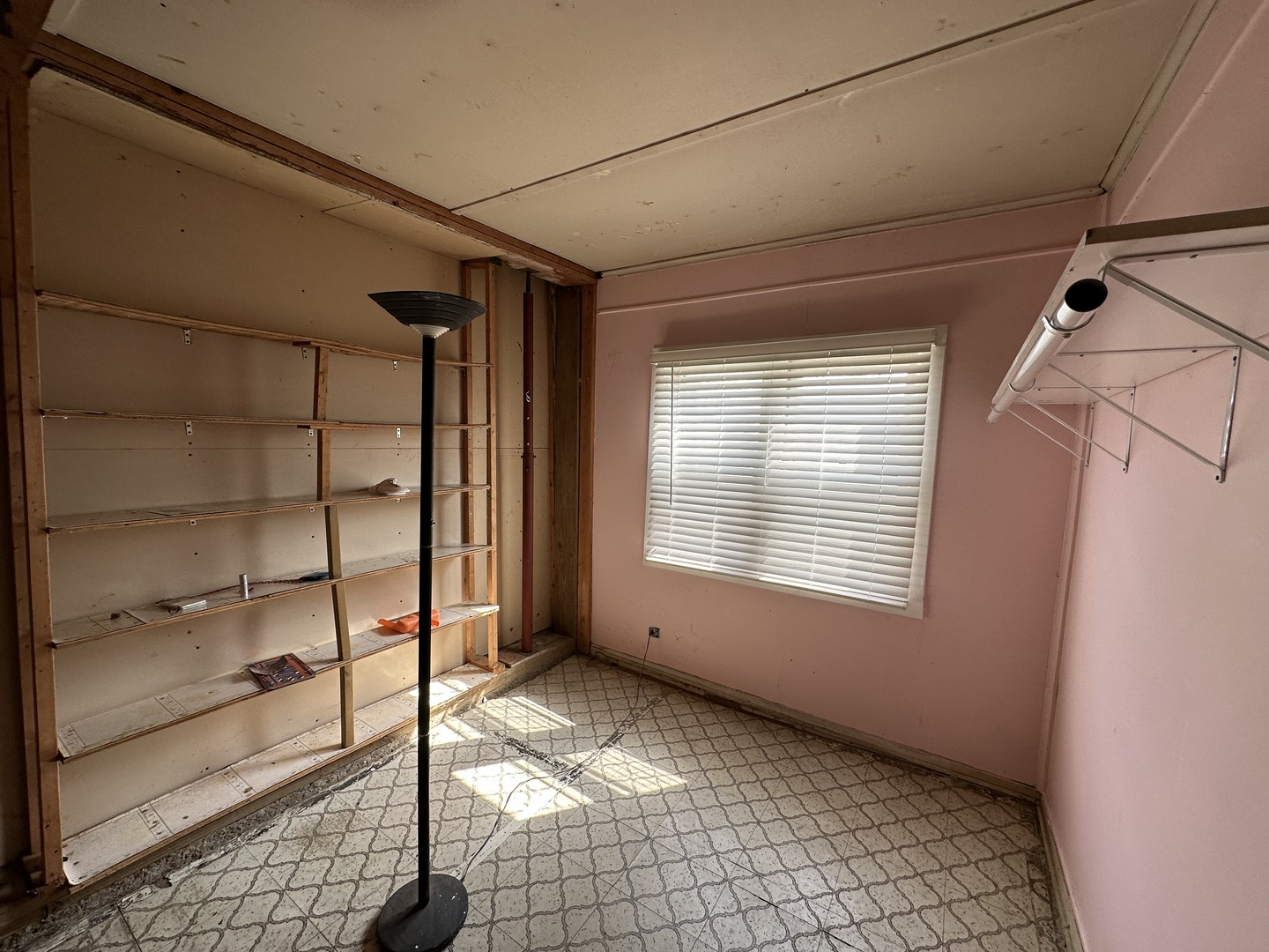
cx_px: 634
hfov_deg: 102.1
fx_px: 513
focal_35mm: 14
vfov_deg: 85.7
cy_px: 476
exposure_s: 1/99
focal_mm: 2.22
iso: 50
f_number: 2.2
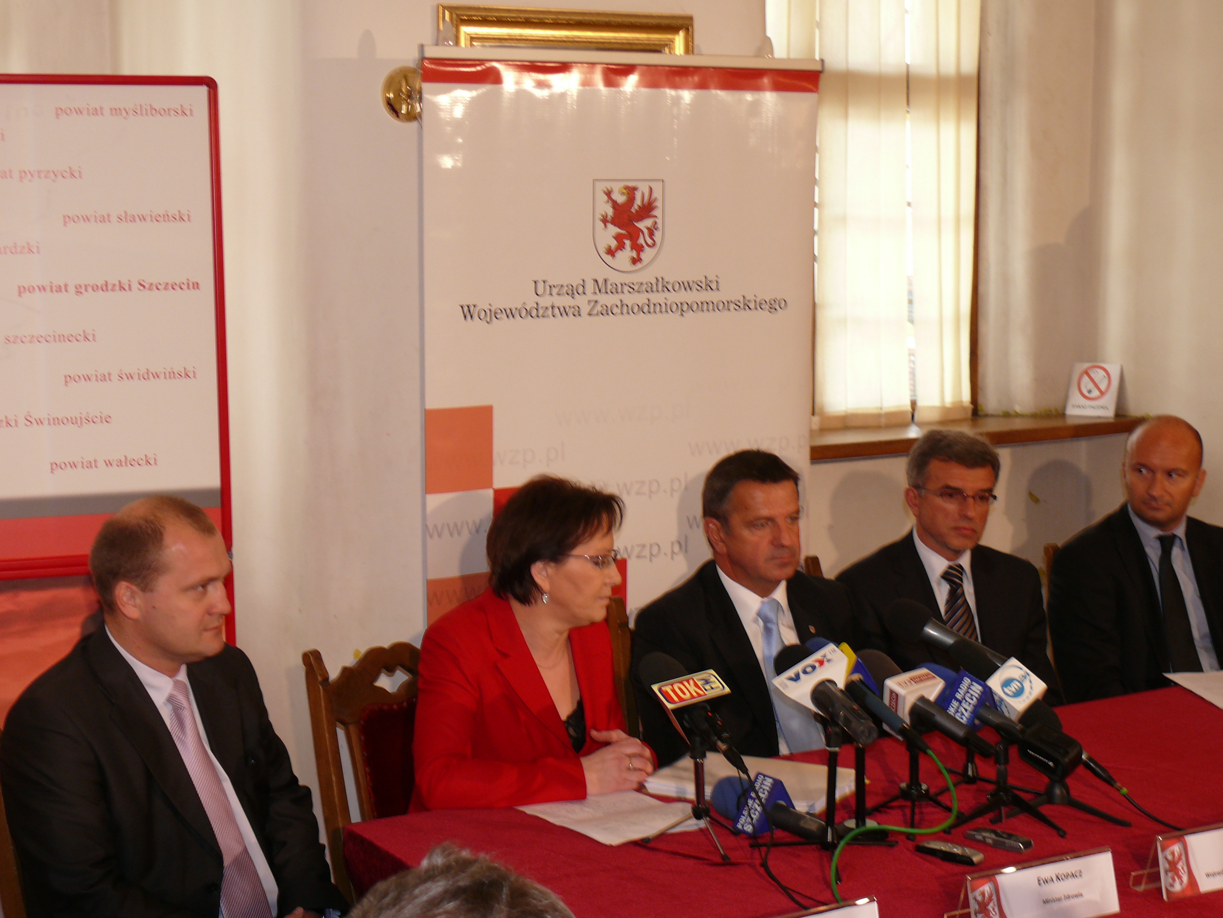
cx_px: 612
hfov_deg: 32.2
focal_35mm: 60
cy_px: 459
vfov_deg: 24.4
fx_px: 2120
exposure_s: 1/30
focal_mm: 11.8
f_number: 3.2
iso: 100
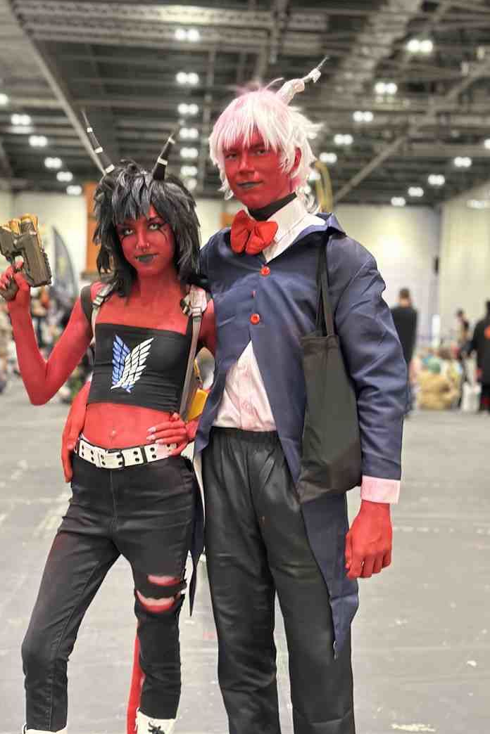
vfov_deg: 38.9
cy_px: 362
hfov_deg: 26.5
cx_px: 225
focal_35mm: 51
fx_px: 1041
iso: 640
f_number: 1.78
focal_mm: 6.86
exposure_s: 1/33
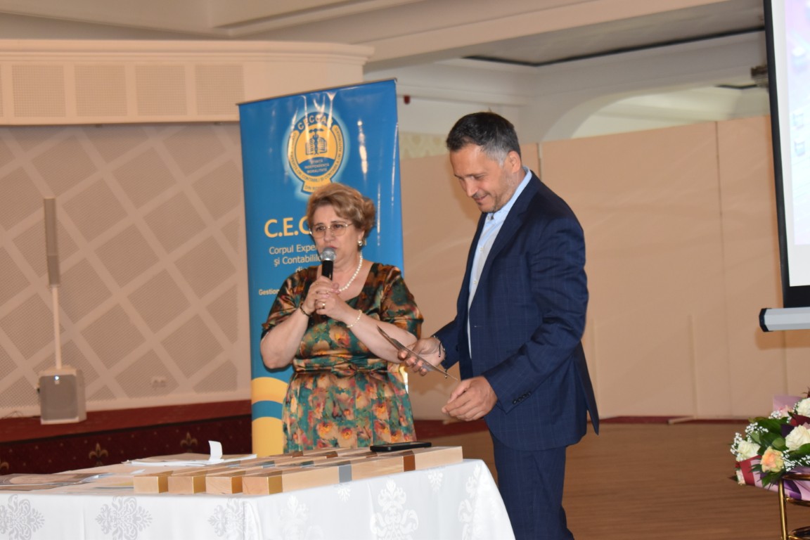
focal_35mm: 82
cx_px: 405
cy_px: 270
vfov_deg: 16.6
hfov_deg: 24.6
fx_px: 1856
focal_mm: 55
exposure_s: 1/60
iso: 1000
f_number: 5.6
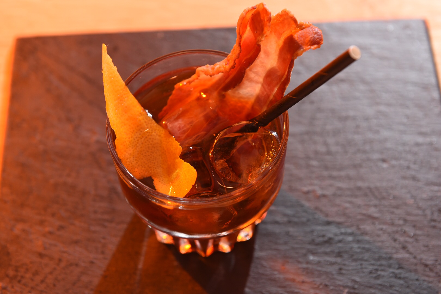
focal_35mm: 70
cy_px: 147
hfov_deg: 28.8
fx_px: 857
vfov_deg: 19.5
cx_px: 220
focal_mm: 70
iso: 800
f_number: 4.5
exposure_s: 1/160
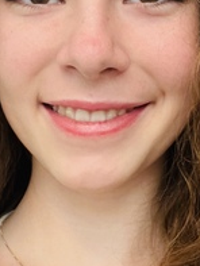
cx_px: 102
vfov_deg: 25.6
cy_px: 111
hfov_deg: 19.4
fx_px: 585
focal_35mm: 76
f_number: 2.2
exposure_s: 1/40
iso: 320
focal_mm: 2.71
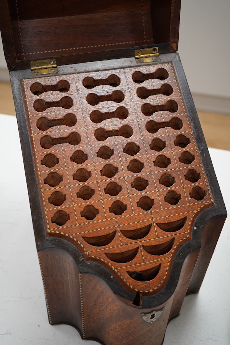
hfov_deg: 29.9
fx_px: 431
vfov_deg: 43.6
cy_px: 172
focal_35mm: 45
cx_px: 115
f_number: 5.6
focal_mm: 30
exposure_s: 1/125
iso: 800
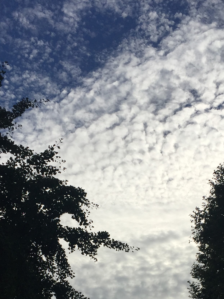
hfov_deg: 41.7
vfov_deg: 53.9
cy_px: 148
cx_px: 125
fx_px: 293
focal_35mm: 34
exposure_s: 1/4950
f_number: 2.2
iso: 32
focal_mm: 4.15
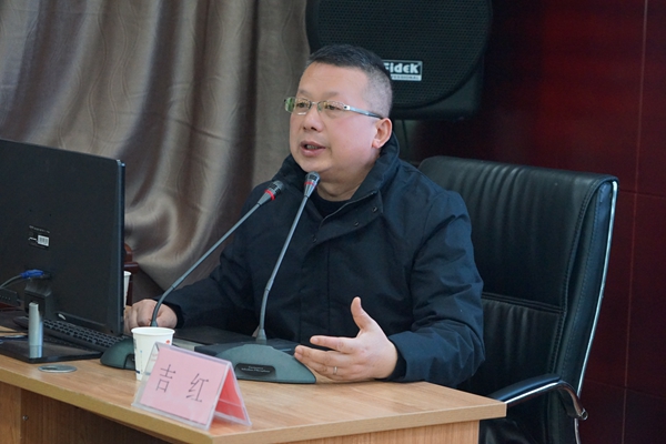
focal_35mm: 118
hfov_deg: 17.3
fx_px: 2183
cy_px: 222
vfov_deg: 11.6
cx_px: 333
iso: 6400
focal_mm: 118
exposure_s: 1/125
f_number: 6.3
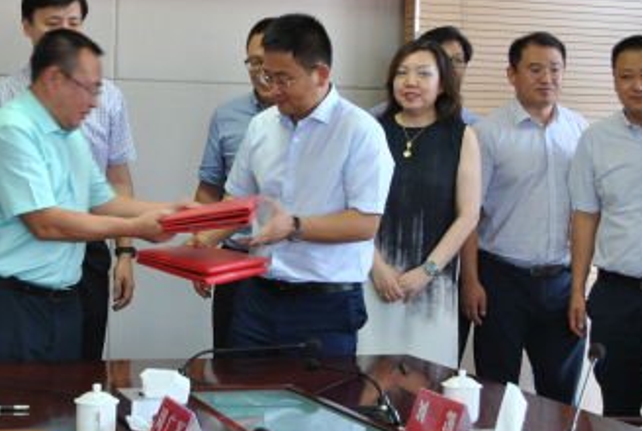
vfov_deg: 16.3
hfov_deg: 23.8
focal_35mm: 84
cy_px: 163
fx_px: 1505
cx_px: 155
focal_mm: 23
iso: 250
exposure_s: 1/30
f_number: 3.8
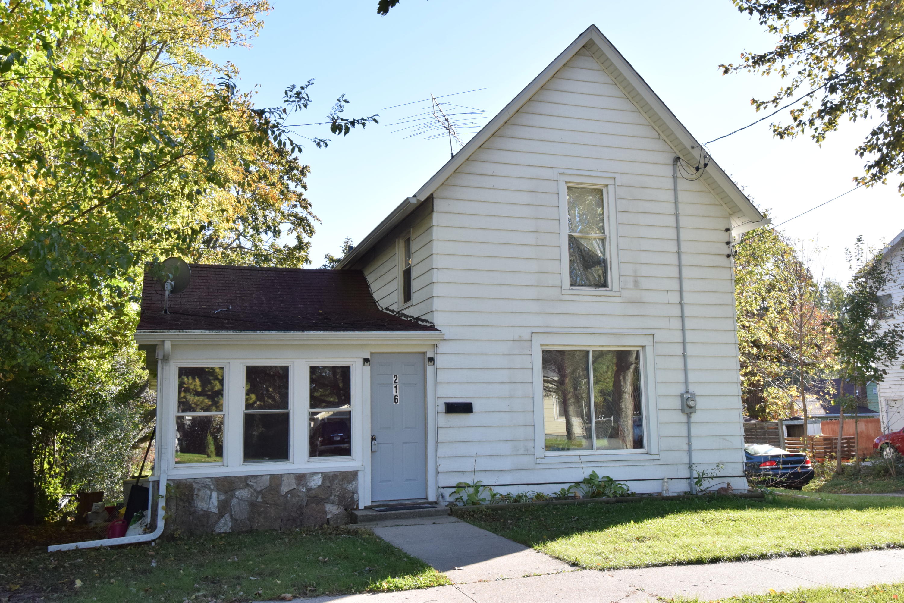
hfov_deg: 57.2
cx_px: 452
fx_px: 829
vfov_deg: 40.0
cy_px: 302
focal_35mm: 33
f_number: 9
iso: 800
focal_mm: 22
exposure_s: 1/320
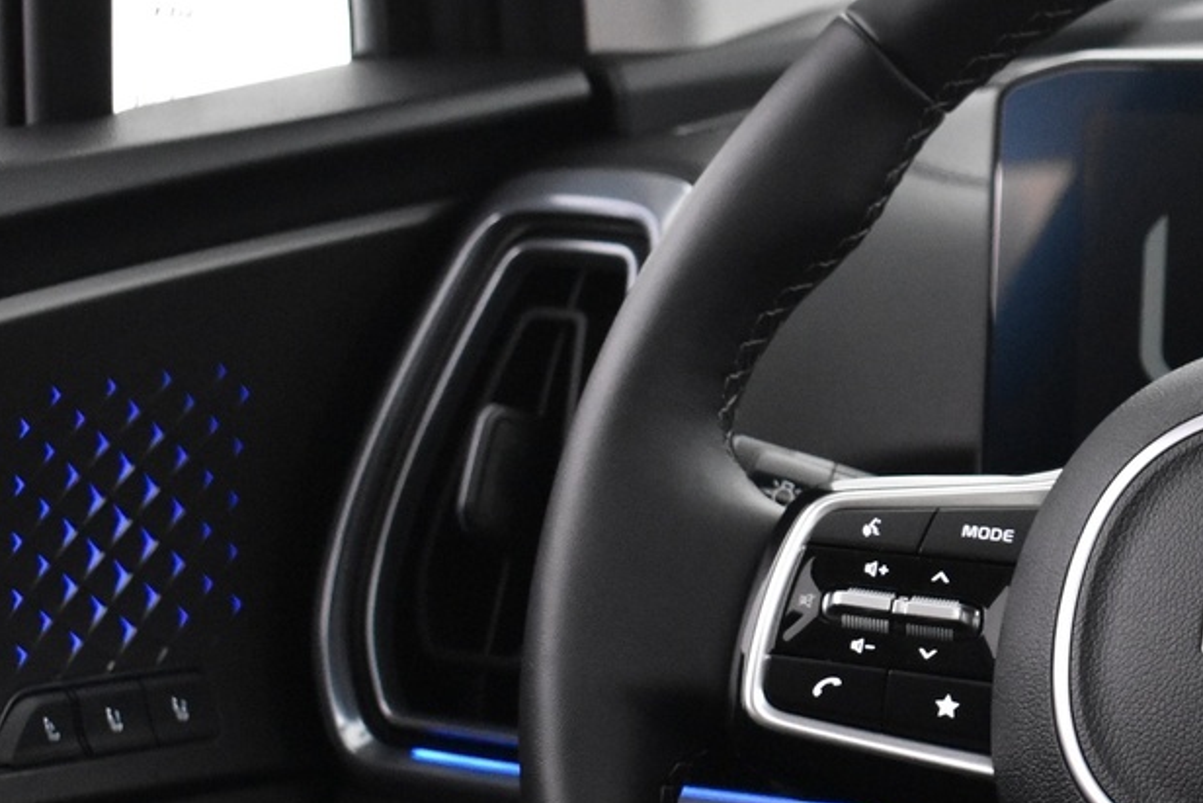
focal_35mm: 114
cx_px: 1353
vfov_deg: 11.9
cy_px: 633
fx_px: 3821
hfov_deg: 17.3
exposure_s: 1/30
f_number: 4.2
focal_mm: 29
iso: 3200
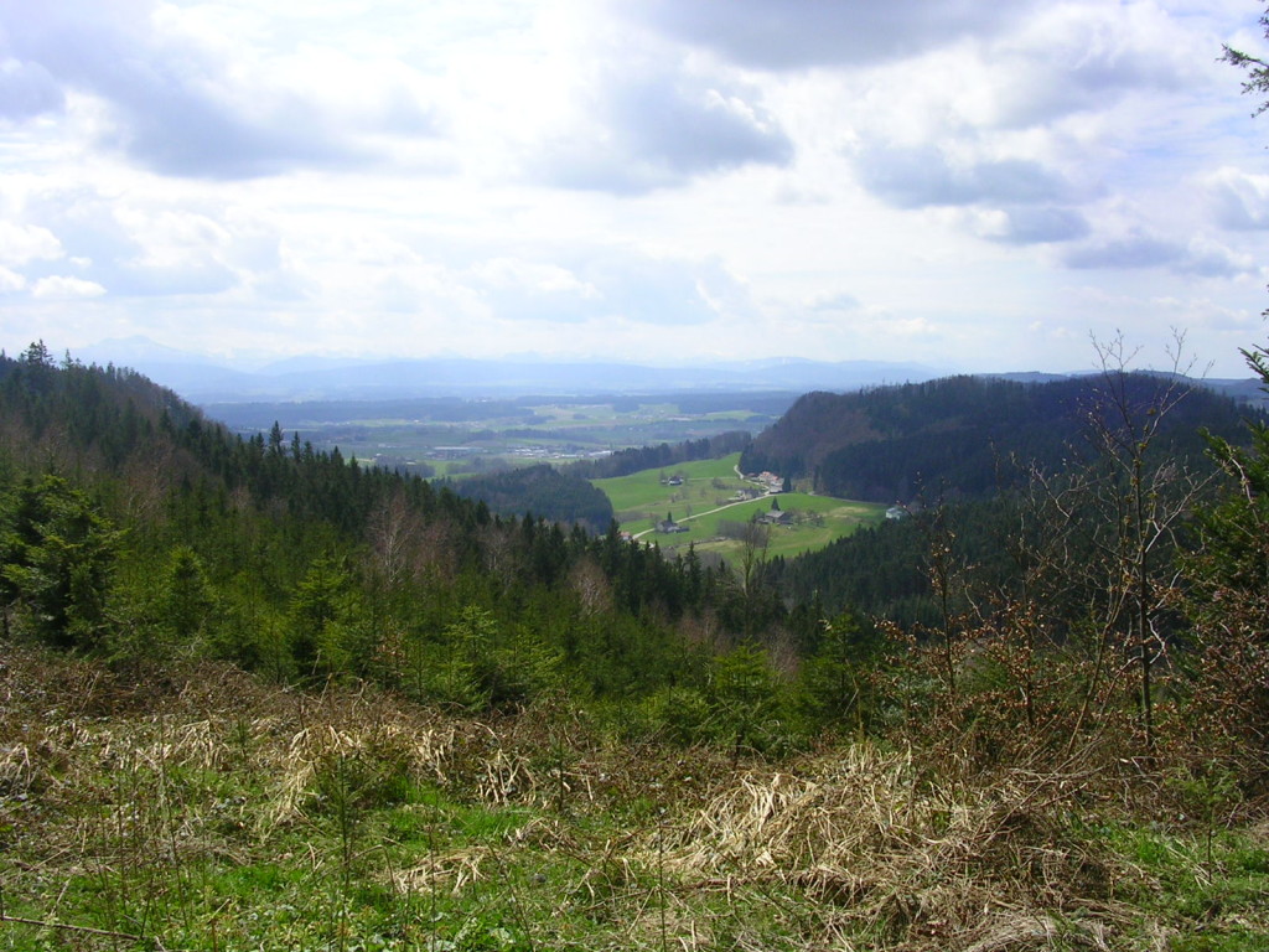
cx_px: 634
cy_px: 476
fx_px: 1393
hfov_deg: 49.0
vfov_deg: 37.7
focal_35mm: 38
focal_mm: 5.8
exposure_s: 1/354
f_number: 5.6
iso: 50
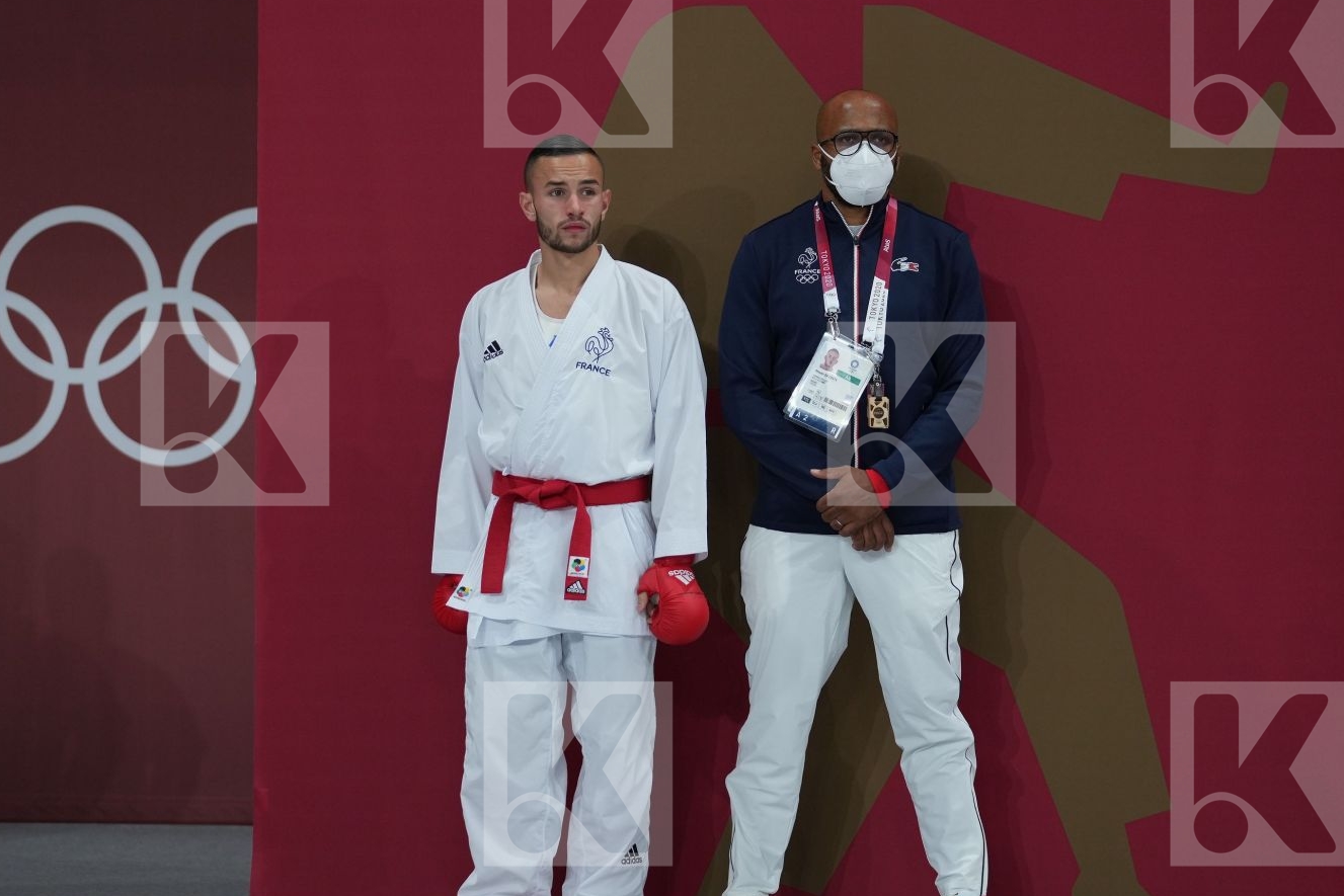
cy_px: 414
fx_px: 5824
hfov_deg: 13.2
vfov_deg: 8.8
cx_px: 578
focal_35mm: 156
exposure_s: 1/1000
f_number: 2.8
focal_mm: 115
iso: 1000
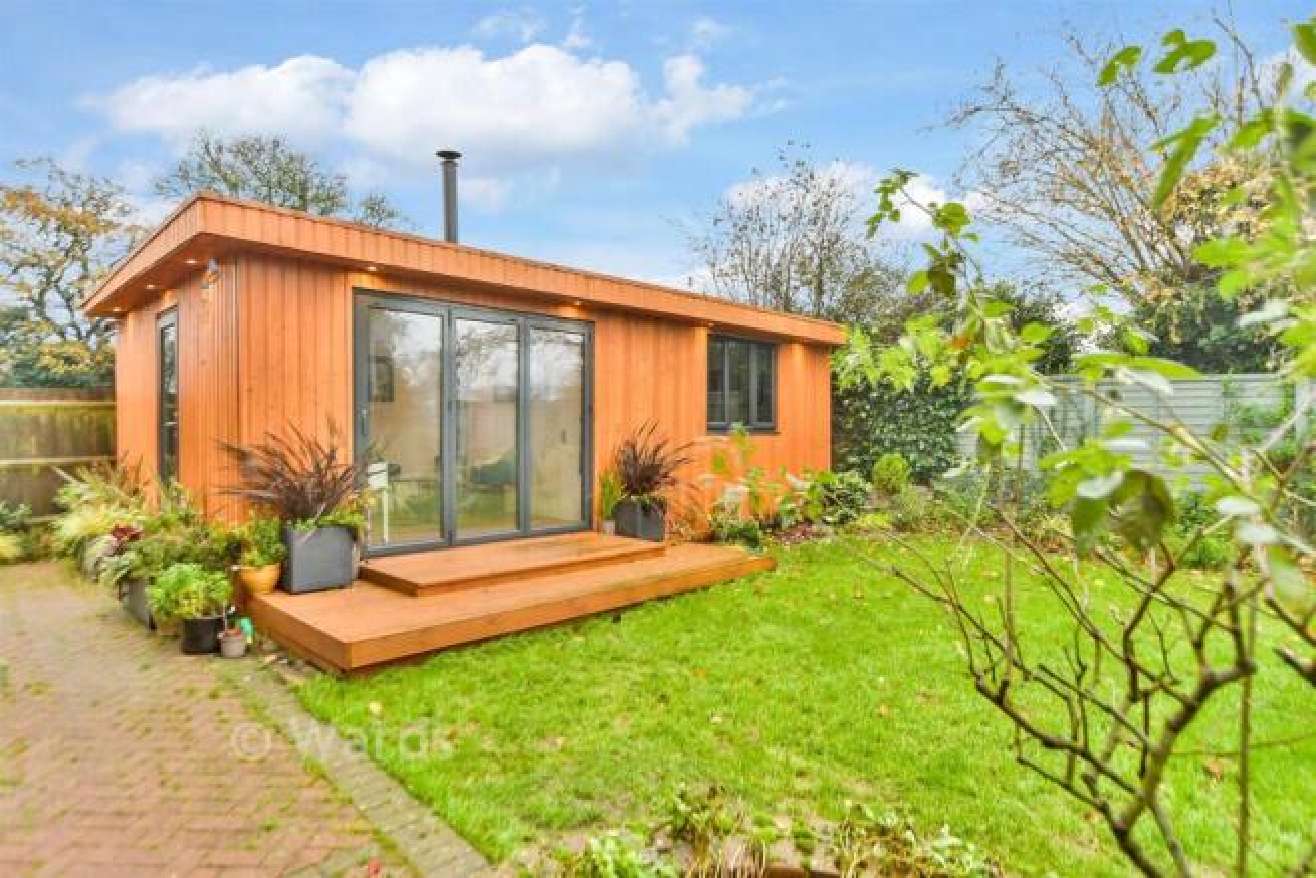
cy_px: 439
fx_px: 658
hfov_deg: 90.0
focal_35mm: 18
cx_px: 658
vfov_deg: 67.4
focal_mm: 12
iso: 250
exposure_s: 1/60
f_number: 4
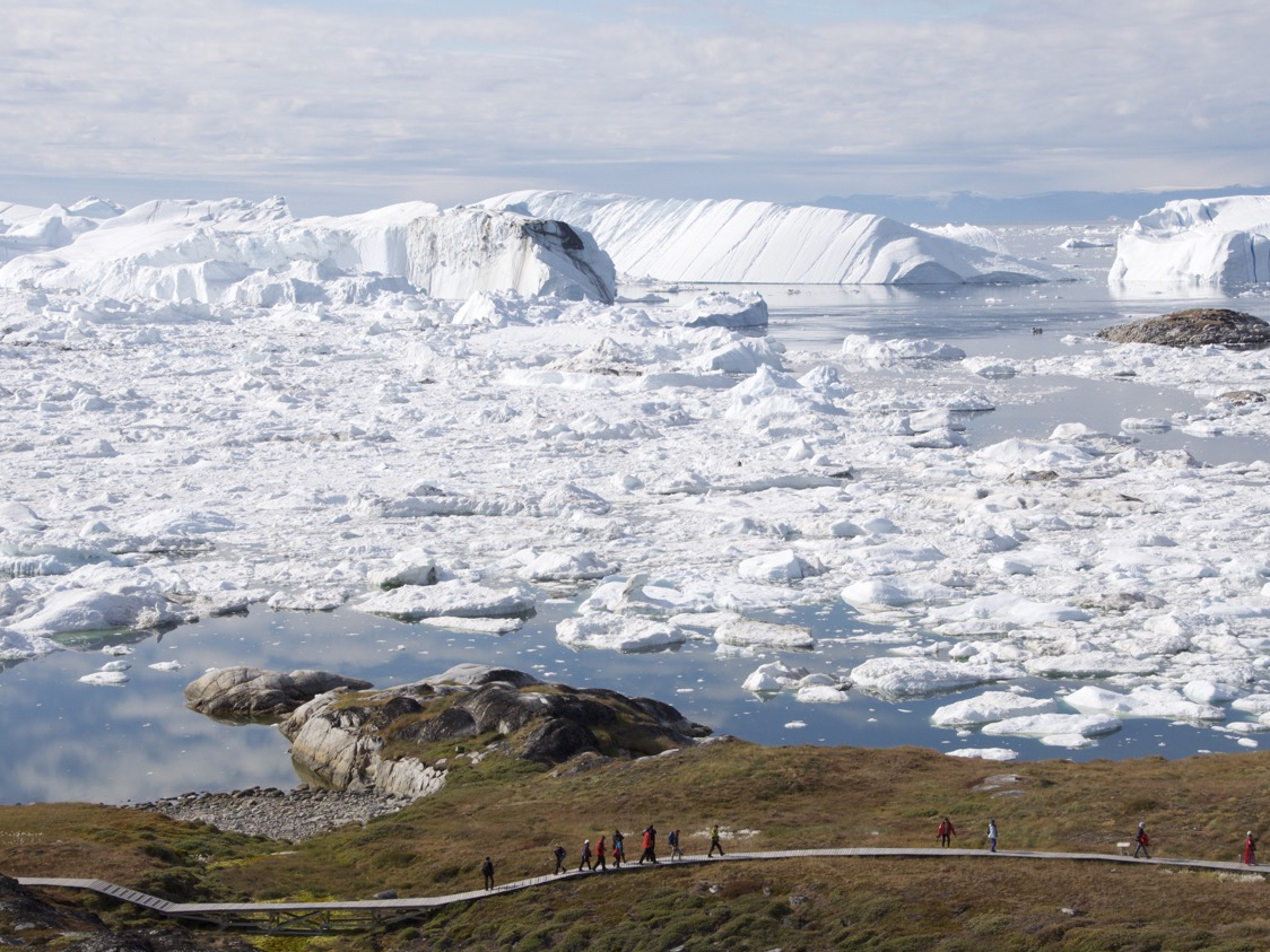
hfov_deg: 23.8
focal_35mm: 82
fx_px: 3008
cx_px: 696
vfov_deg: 18.0
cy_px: 479
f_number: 16
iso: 400
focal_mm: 50
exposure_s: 1/500
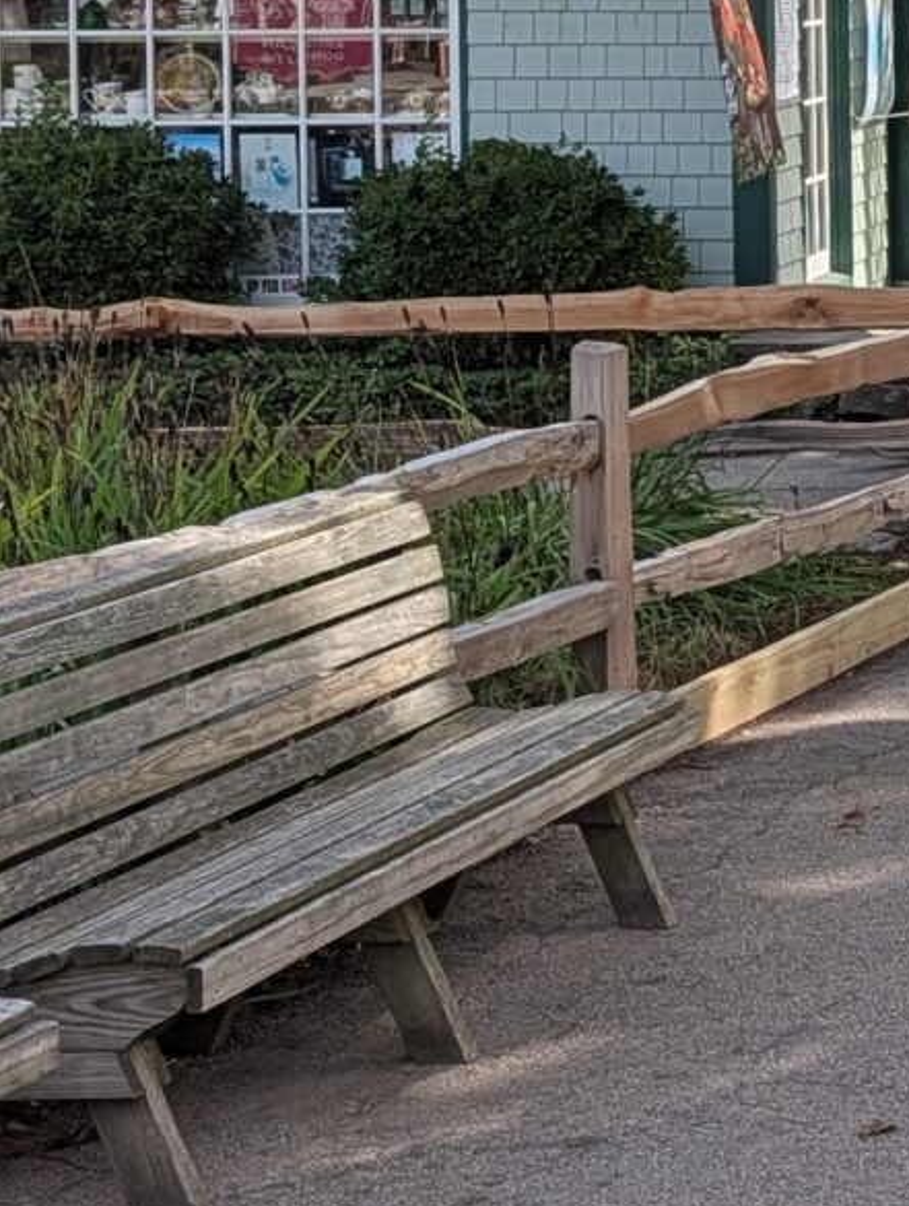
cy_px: 31
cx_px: 1985
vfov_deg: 18.3
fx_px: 3664
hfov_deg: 12.1
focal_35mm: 105
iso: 25
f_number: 1.68
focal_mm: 6.9
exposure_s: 1/698
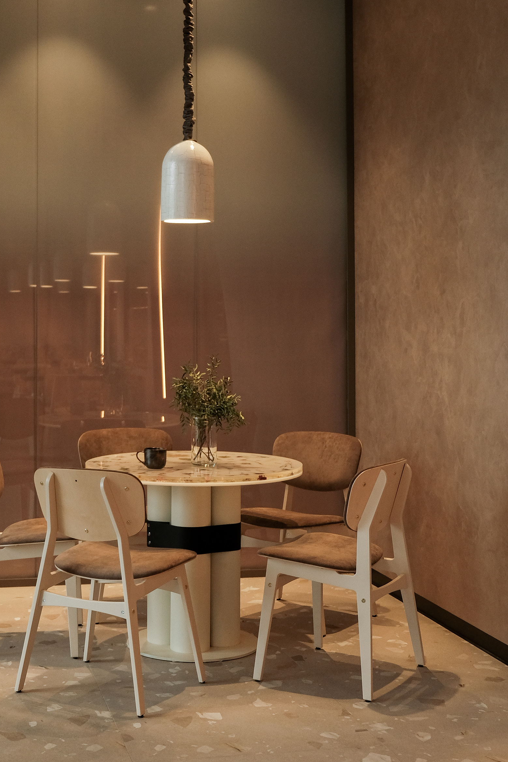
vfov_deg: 45.2
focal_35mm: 43
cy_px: 306
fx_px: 910
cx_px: 203
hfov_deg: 31.1
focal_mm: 23.3
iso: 640
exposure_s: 1/125
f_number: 3.2
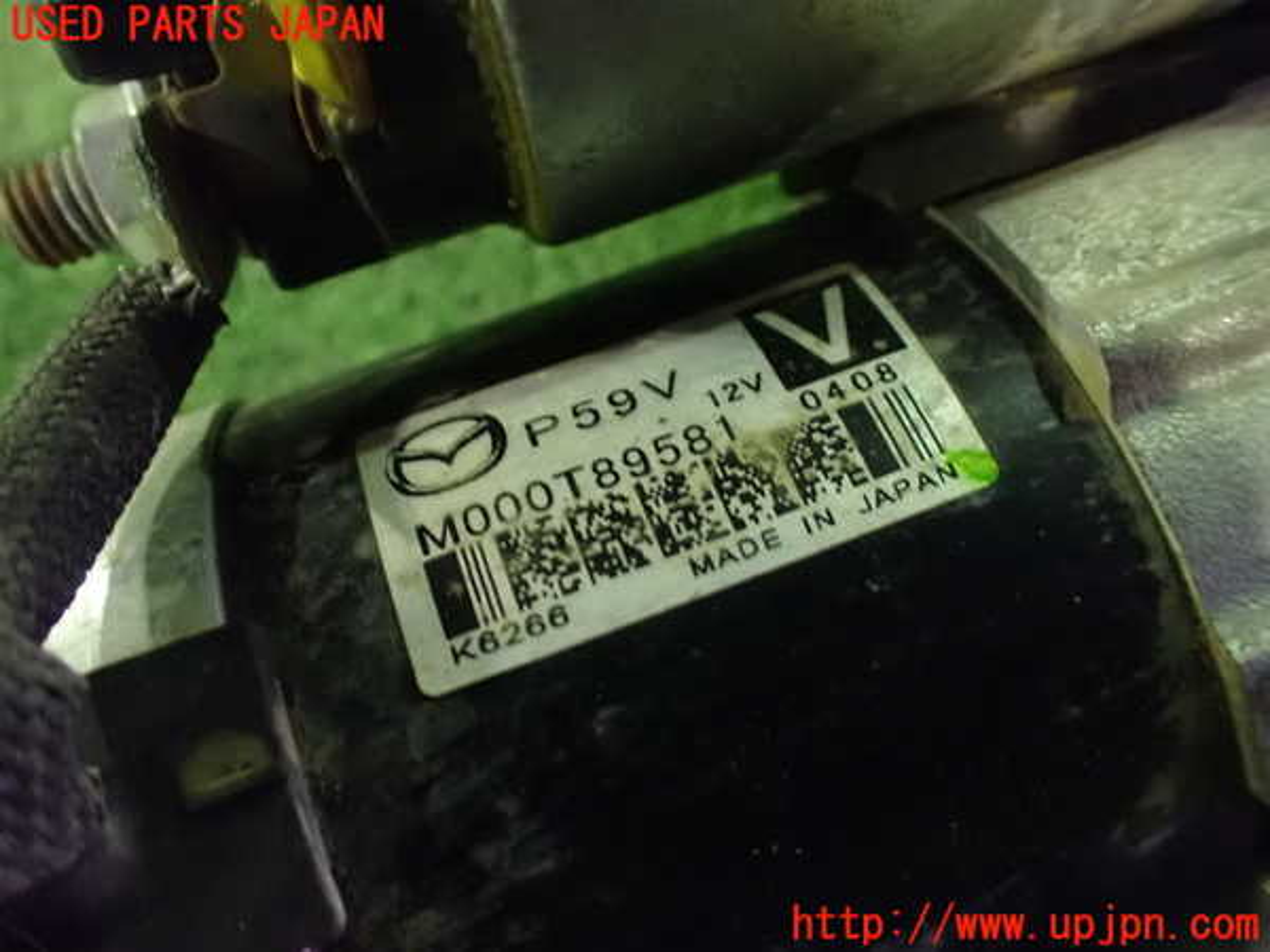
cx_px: 635
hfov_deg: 60.0
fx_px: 1101
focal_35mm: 30
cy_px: 476
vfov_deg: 46.8
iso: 1600
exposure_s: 1/25
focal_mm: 5.4
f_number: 2.3
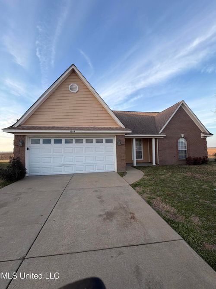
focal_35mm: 14
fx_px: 117
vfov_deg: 102.1
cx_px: 108
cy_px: 144
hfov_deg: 85.7
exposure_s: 1/502
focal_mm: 2.22
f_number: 2.2
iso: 50
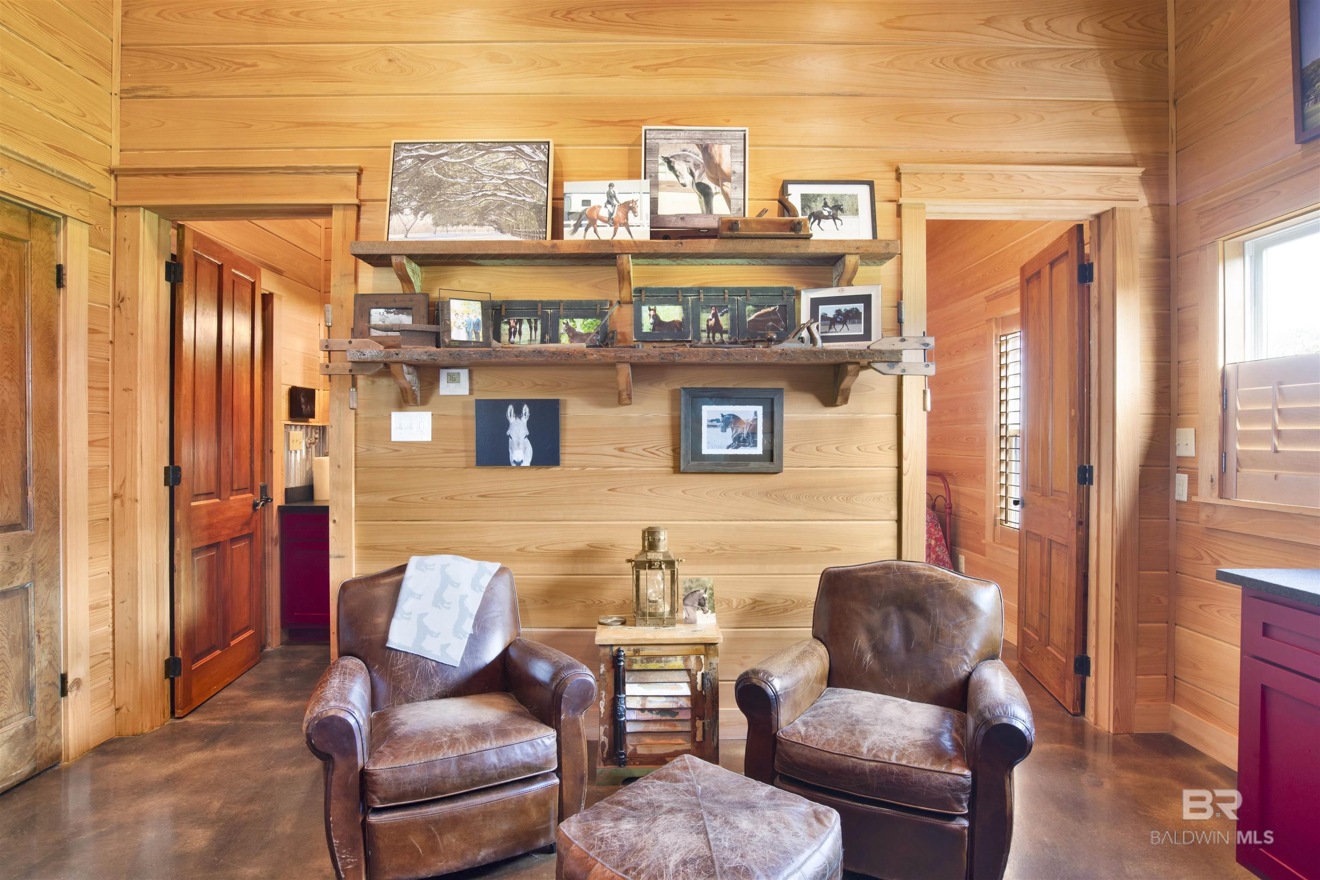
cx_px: 660
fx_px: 660
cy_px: 440
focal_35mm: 18
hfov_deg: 90.0
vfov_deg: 67.4
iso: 200
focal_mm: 18
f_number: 11
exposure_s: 4
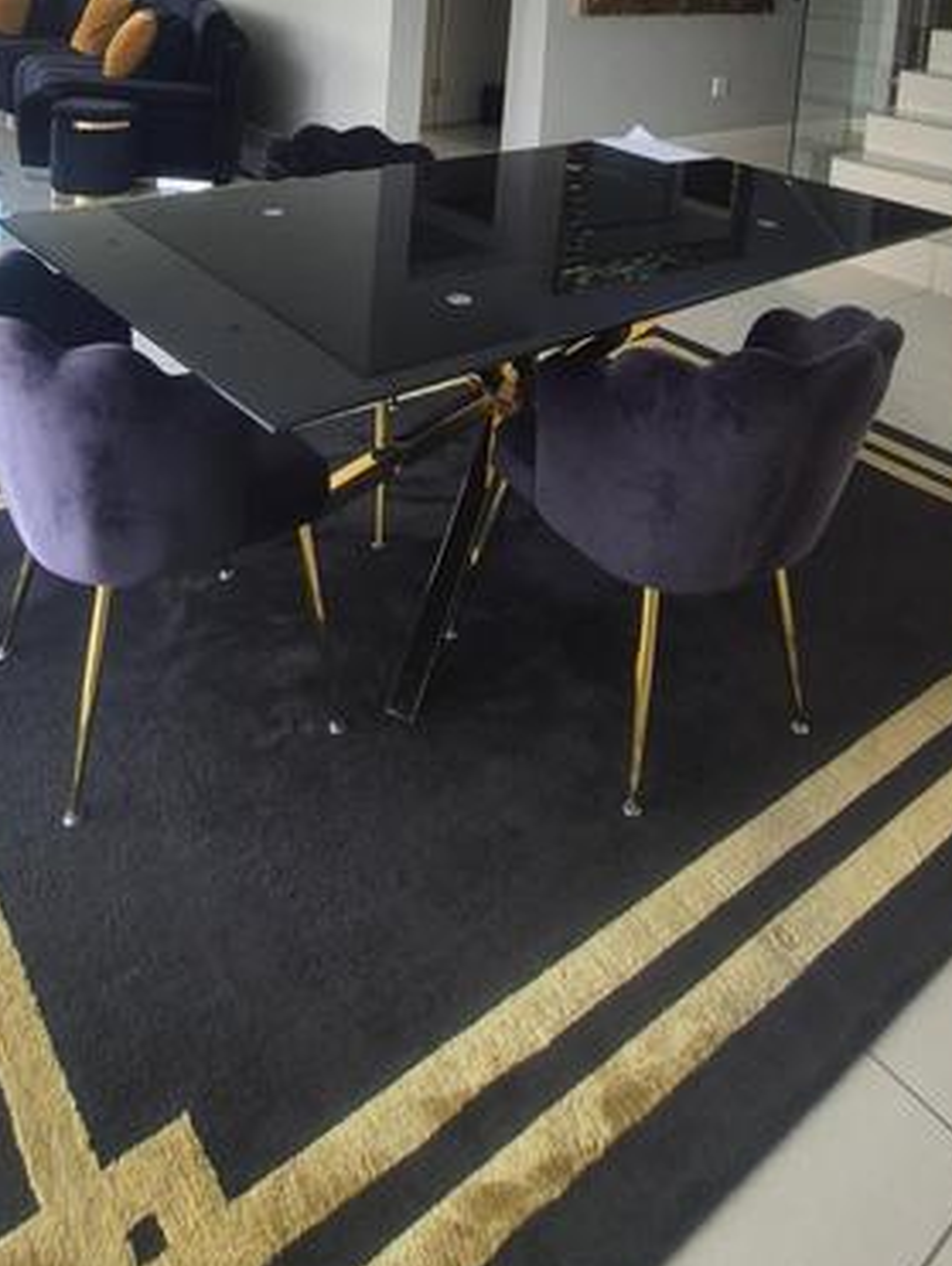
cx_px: 334
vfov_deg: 50.9
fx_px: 1025
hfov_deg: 49.1
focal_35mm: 28
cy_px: -3
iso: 50
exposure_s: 1/100
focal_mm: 1.74
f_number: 2.2
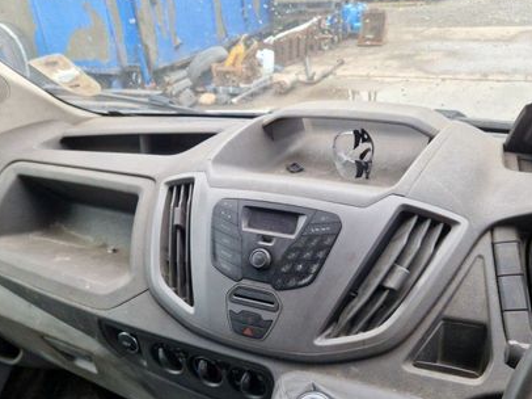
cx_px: 279
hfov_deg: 54.0
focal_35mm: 34
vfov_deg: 41.0
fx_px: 522
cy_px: 277
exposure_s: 1/180
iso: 64
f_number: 1.8
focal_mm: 5.4
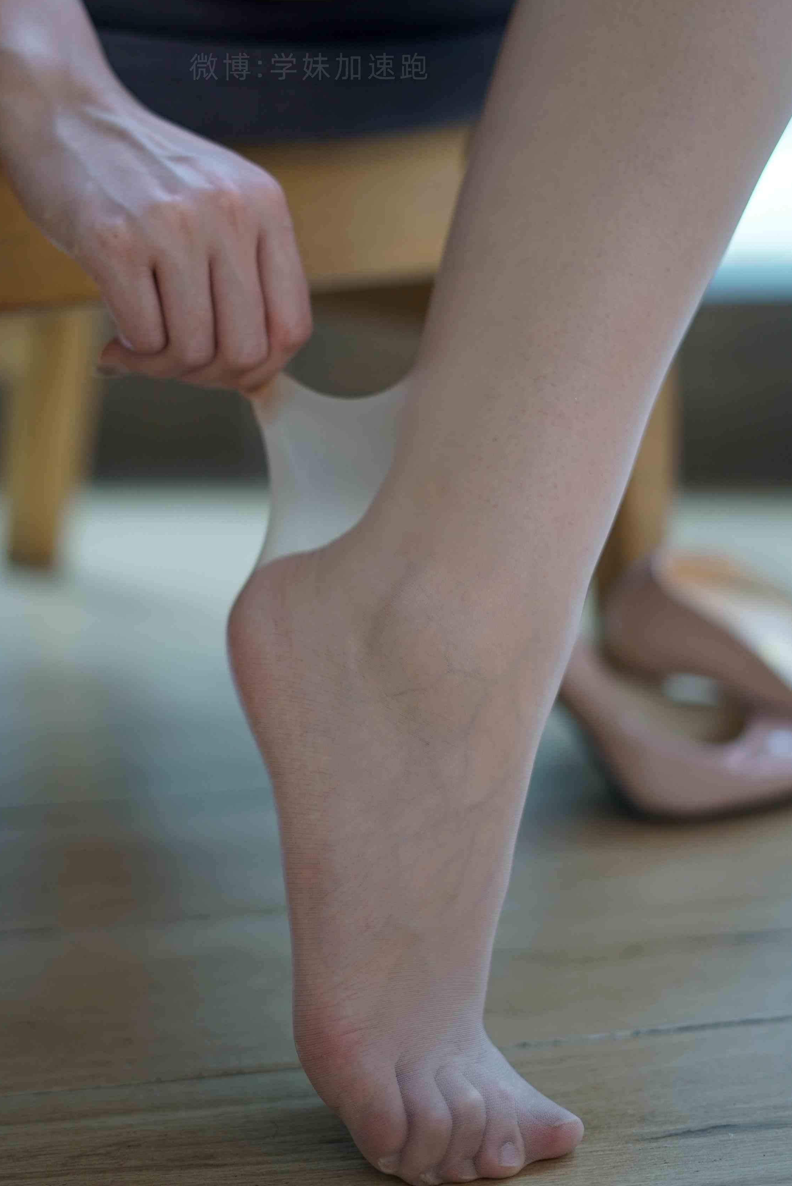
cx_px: 348
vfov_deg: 31.8
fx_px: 2076
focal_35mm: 63
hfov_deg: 21.6
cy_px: 524
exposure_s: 1/400
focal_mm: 50
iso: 500
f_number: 1.8
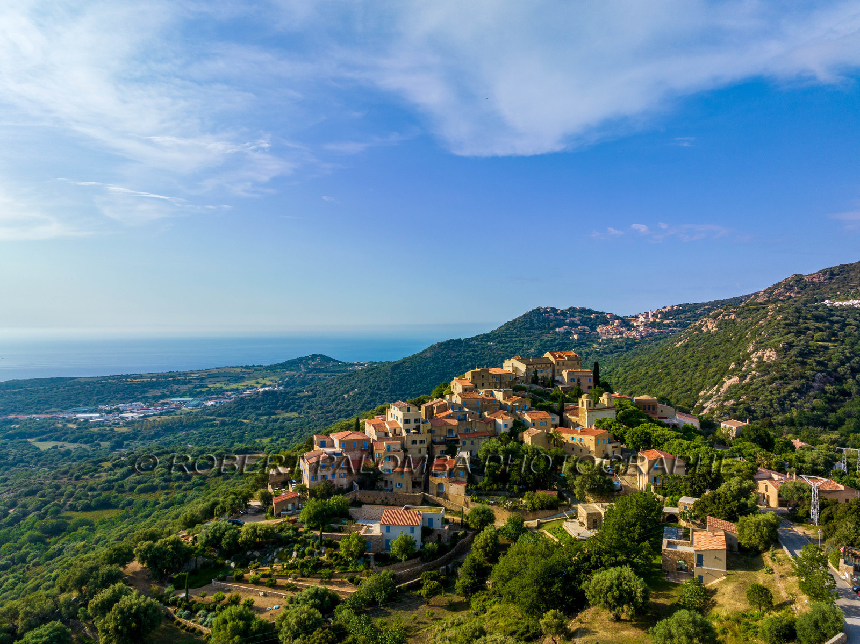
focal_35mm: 24
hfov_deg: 71.6
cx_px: 430
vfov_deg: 56.8
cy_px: 322
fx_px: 596
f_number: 11
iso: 100
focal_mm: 12.3
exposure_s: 1/160
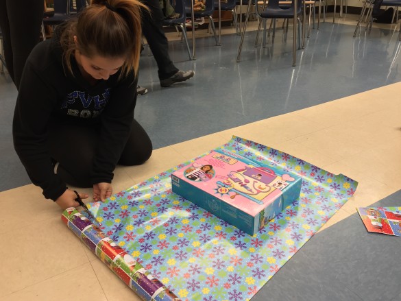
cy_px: 150
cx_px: 200
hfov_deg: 61.6
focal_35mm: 29
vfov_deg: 48.2
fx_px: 336
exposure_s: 1/30
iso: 50
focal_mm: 4.15
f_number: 2.2
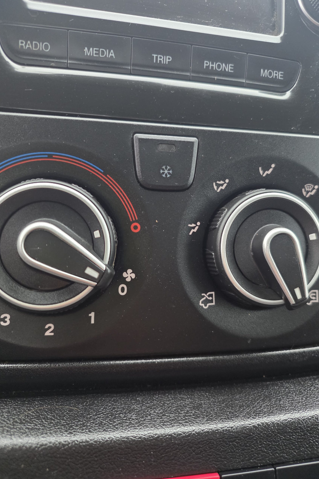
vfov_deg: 73.7
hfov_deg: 53.0
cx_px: 178
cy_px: 240
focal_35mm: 24
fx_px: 319
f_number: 1.7
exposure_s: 1/100
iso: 400
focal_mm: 6.25
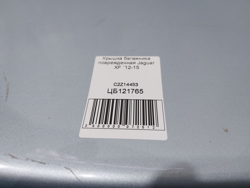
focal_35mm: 24
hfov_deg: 71.6
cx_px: 125
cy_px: 94
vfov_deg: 56.8
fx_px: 173
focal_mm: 5.23
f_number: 1.8
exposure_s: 1/50
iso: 64
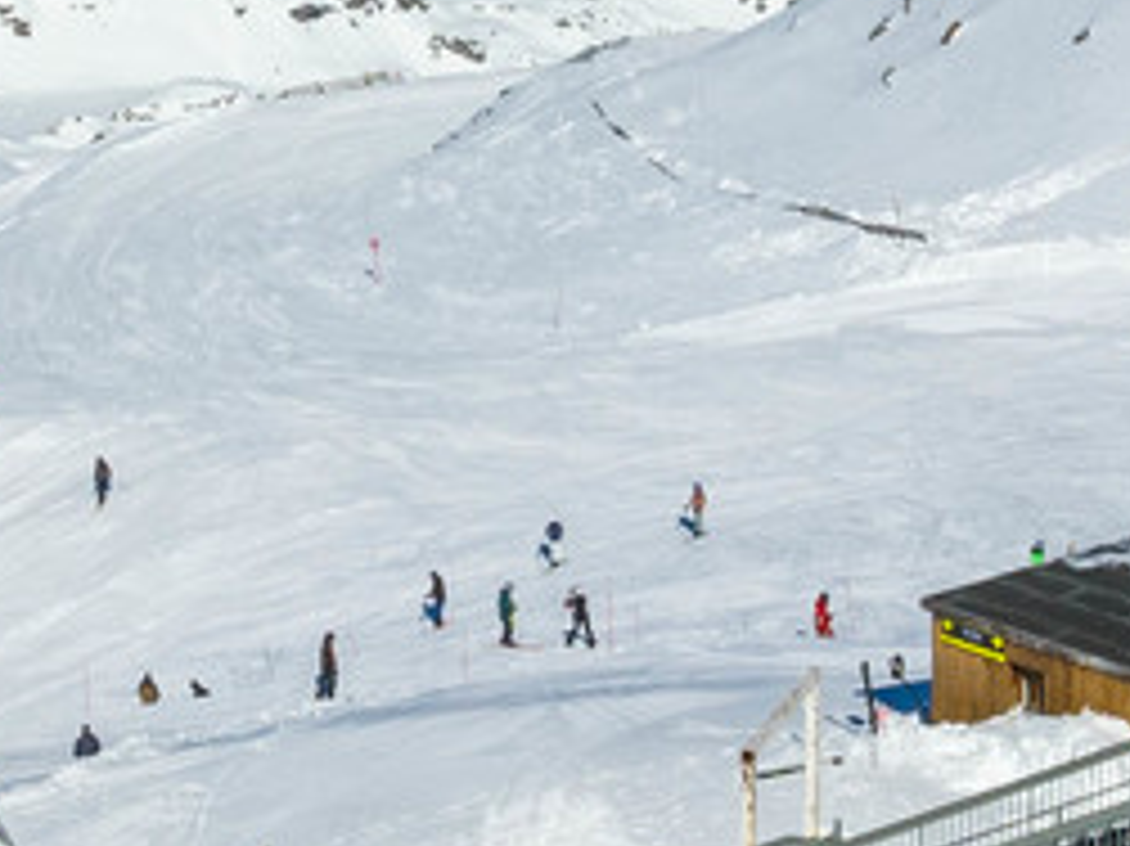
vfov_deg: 9.7
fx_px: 4992
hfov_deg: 12.9
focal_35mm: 153
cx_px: 653
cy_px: 284
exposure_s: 1/400
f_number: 11
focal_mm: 12.3
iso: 100
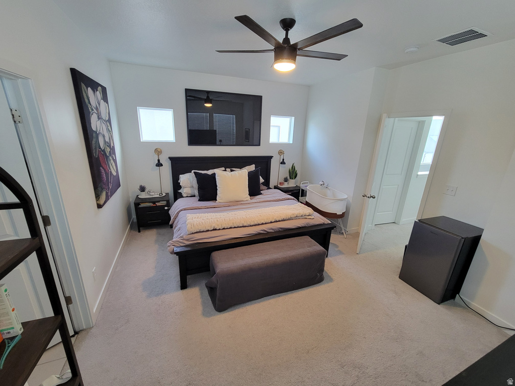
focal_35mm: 13
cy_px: 193
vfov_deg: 89.9
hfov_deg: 106.2
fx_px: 193
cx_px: 258
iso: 320
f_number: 2.2
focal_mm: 2.2
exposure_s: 1/60
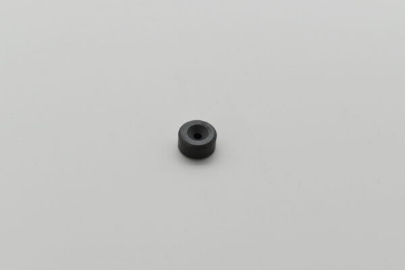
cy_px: 135
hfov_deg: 24.6
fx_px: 928
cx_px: 202
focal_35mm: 82
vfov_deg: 16.6
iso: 1600
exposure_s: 1/2000
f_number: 8
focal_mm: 55
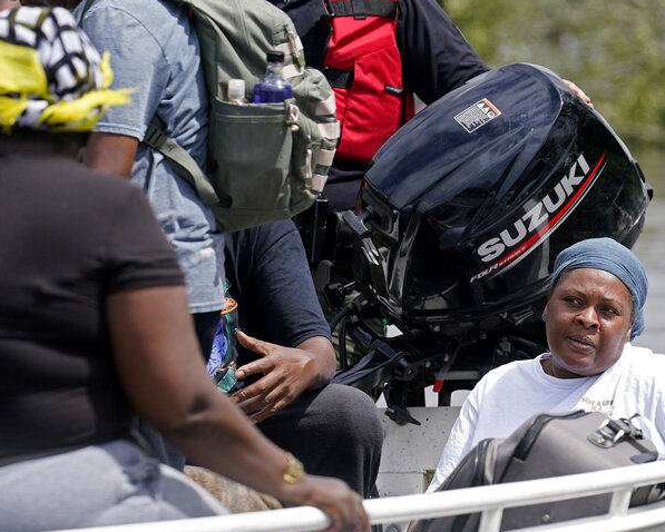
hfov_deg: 6.0
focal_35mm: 322
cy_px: 354
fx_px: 6339
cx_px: 532
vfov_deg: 4.8
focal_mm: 200
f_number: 5
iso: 800
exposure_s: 1/5000
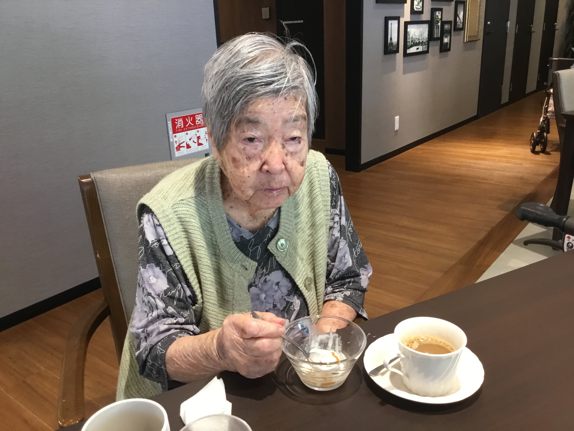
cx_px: 287
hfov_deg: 58.4
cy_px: 216
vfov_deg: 45.4
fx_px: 514
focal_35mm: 31
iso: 80
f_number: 2.4
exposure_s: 1/30
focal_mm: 3.3
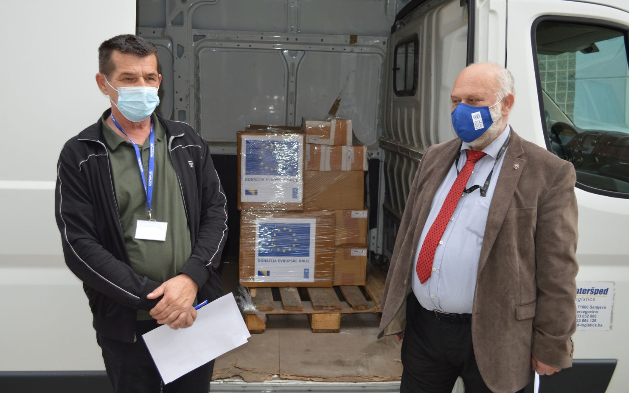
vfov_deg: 37.3
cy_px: 188
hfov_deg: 56.7
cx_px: 312
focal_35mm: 34
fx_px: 583
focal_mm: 22
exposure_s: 1/200
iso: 100
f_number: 4
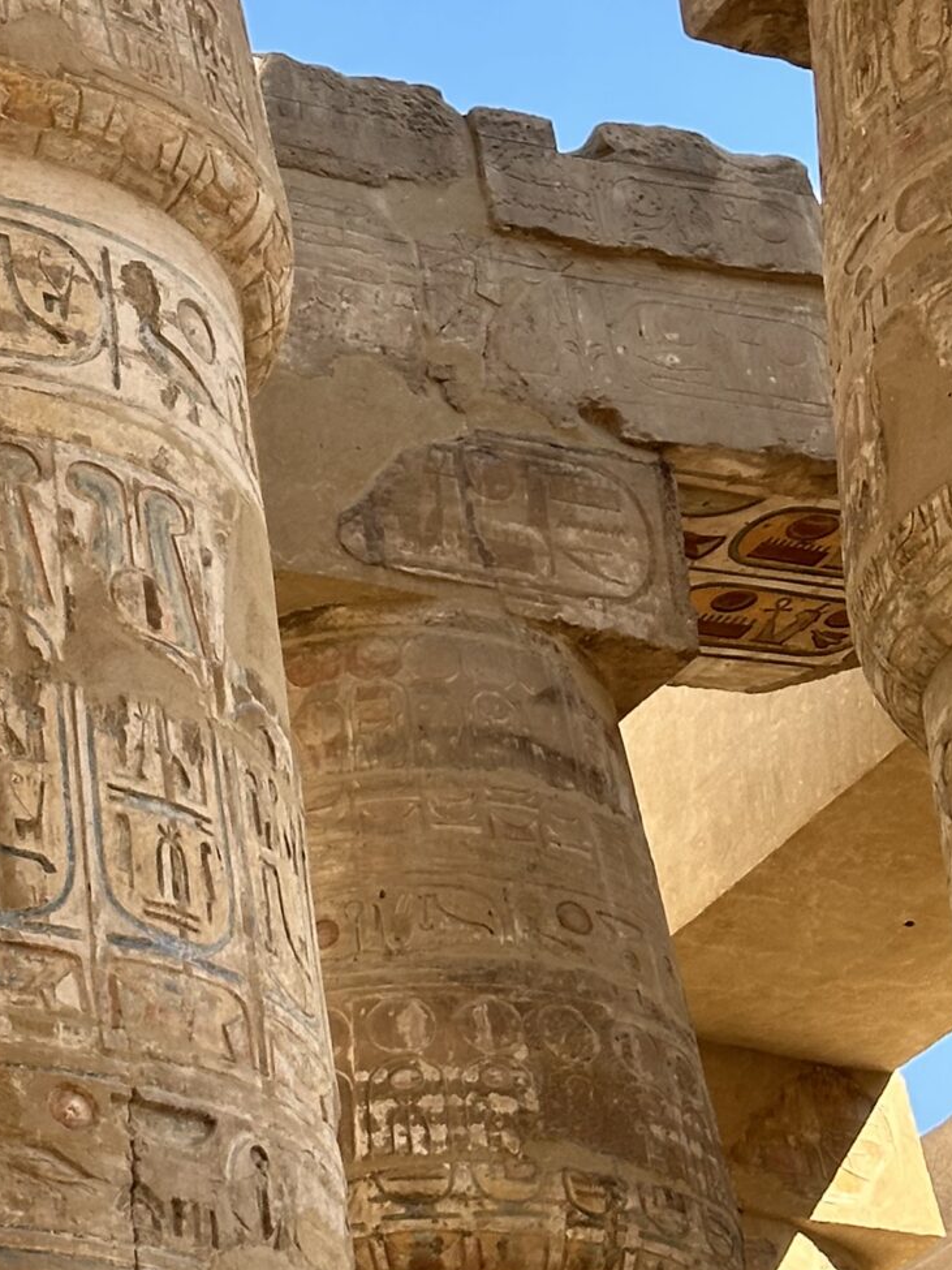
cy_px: 323
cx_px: -95
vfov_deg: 15.6
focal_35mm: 126
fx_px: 4621
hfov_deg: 11.6
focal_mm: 6.86
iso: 64
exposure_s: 1/1133
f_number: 1.78
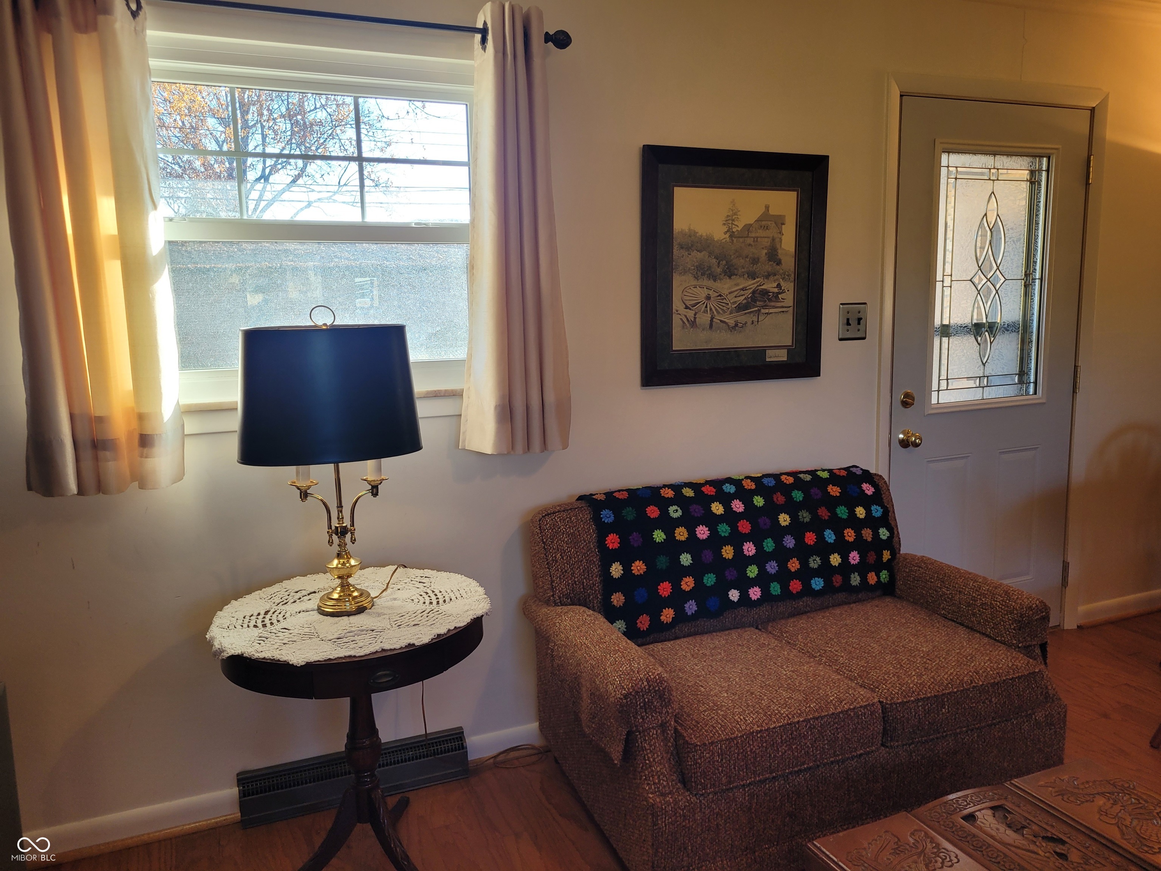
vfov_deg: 53.1
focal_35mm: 26
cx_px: 580
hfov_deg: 67.3
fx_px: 872
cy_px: 436
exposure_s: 1/120
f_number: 1.8
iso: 80
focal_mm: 5.4
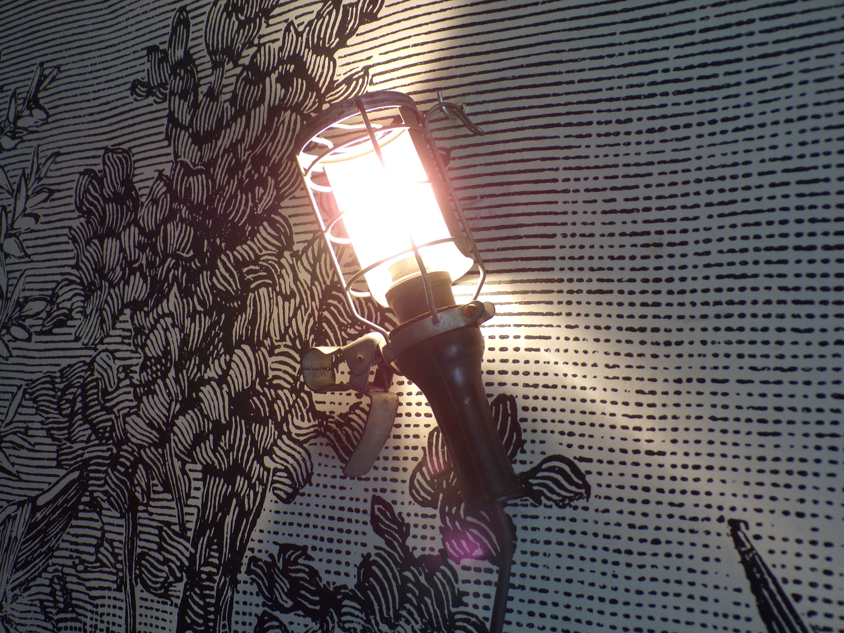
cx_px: 422
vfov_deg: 38.7
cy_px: 316
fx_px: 902
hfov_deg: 50.1
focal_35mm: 37
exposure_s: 1/34
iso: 174
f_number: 3.3
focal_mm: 6.6
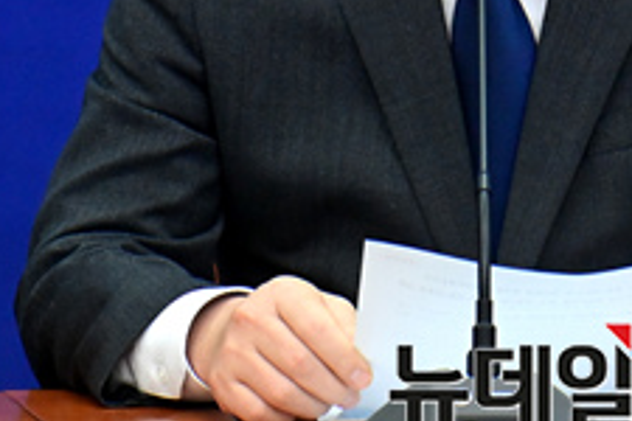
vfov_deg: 2.0
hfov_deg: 3.0
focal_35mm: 684
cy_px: -102
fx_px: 12007
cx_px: 545
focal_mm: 240
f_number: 8
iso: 6400
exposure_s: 1/250
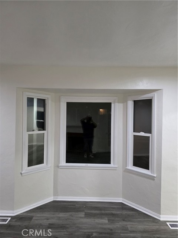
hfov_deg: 58.9
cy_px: 119
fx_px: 158
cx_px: 89
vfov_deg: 73.9
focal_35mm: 23
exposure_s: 1/120
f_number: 1.7
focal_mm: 6.3
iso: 800
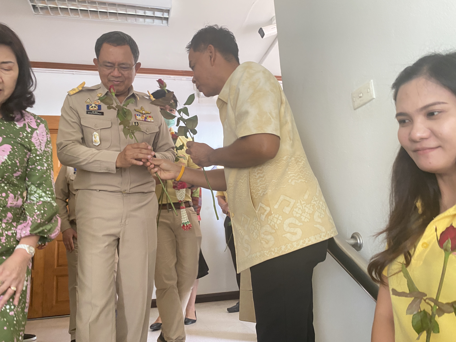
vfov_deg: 53.1
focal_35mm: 26
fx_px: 343
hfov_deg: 67.3
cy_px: 171
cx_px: 228
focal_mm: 4.25
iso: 160
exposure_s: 1/60
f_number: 1.8
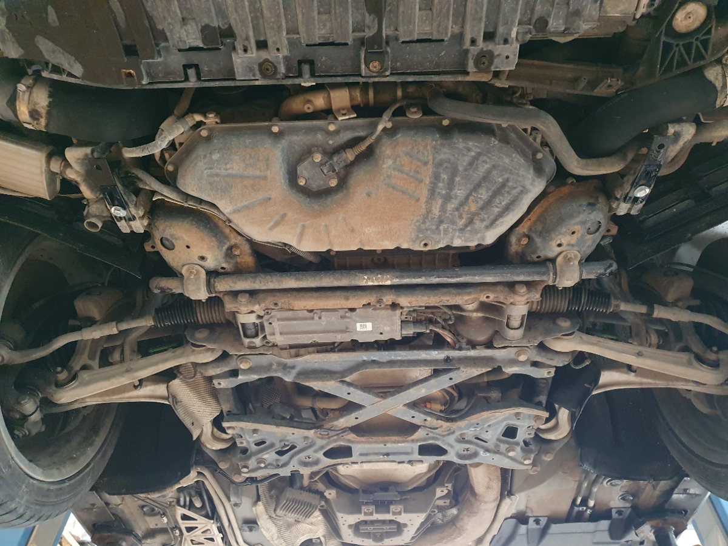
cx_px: 364
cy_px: 273
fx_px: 547
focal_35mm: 26
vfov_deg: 53.1
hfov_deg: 67.3
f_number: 1.5
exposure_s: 1/33
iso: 640
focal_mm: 4.32
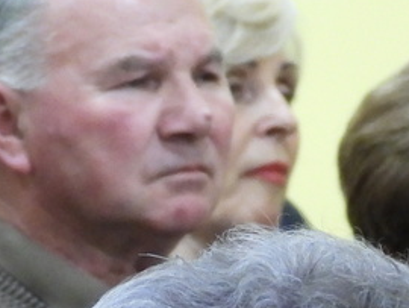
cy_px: 420
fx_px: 11294
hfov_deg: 2.1
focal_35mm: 955
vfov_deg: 1.6
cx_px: -50
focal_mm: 38.6
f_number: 4.5
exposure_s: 1/15
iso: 500
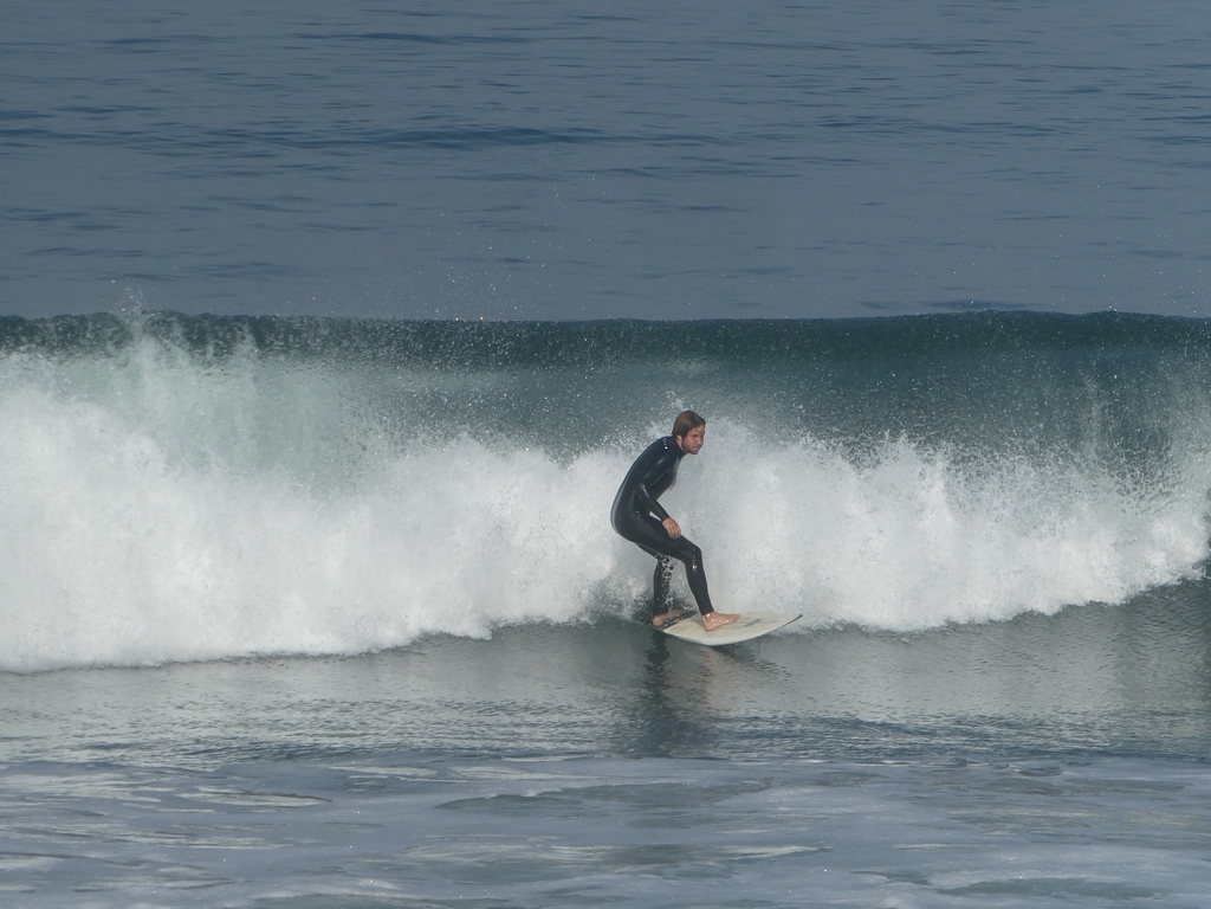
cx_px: 606
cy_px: 454
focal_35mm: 373
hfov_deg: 5.3
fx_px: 13049
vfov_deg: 4.0
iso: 80
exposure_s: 1/800
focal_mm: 66.8
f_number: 6
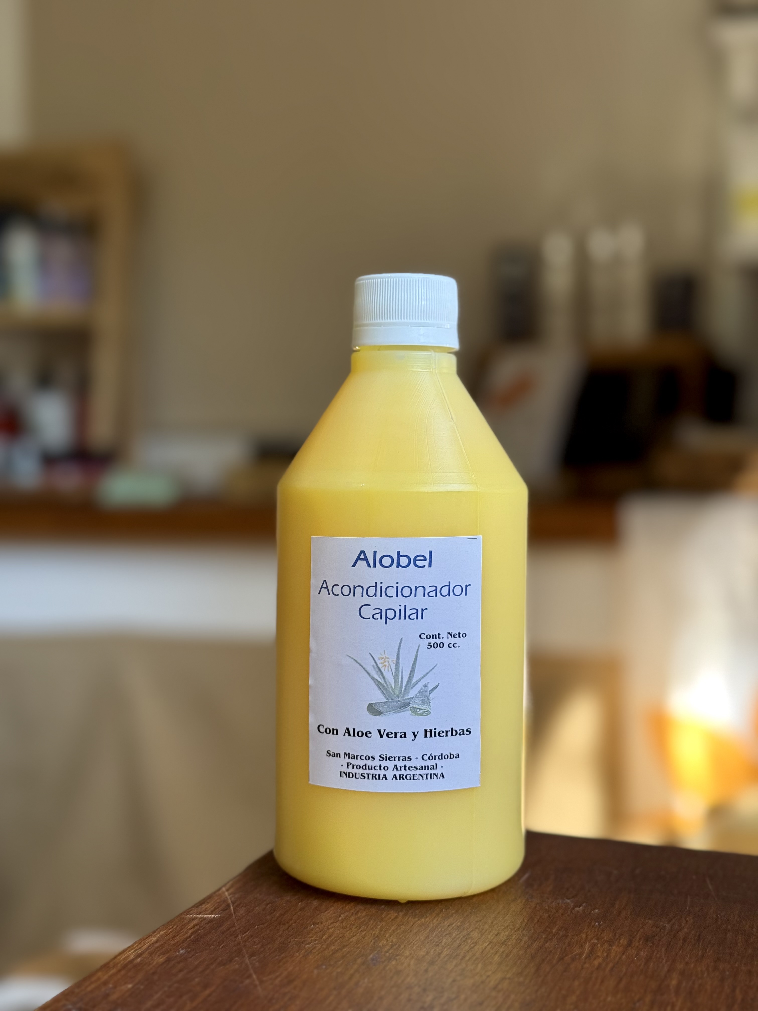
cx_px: 379
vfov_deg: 39.7
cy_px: 506
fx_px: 1401
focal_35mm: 48
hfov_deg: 30.3
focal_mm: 6.76
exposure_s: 1/113
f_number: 1.78
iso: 100
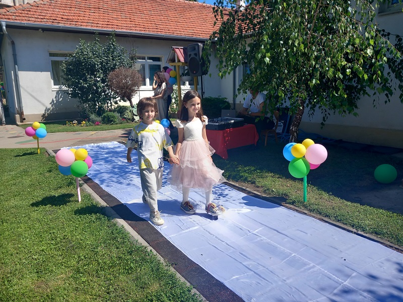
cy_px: 151
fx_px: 314
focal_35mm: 27
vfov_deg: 51.4
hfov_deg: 65.3
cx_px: 202
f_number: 1.8
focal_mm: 4
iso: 20
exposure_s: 1/517
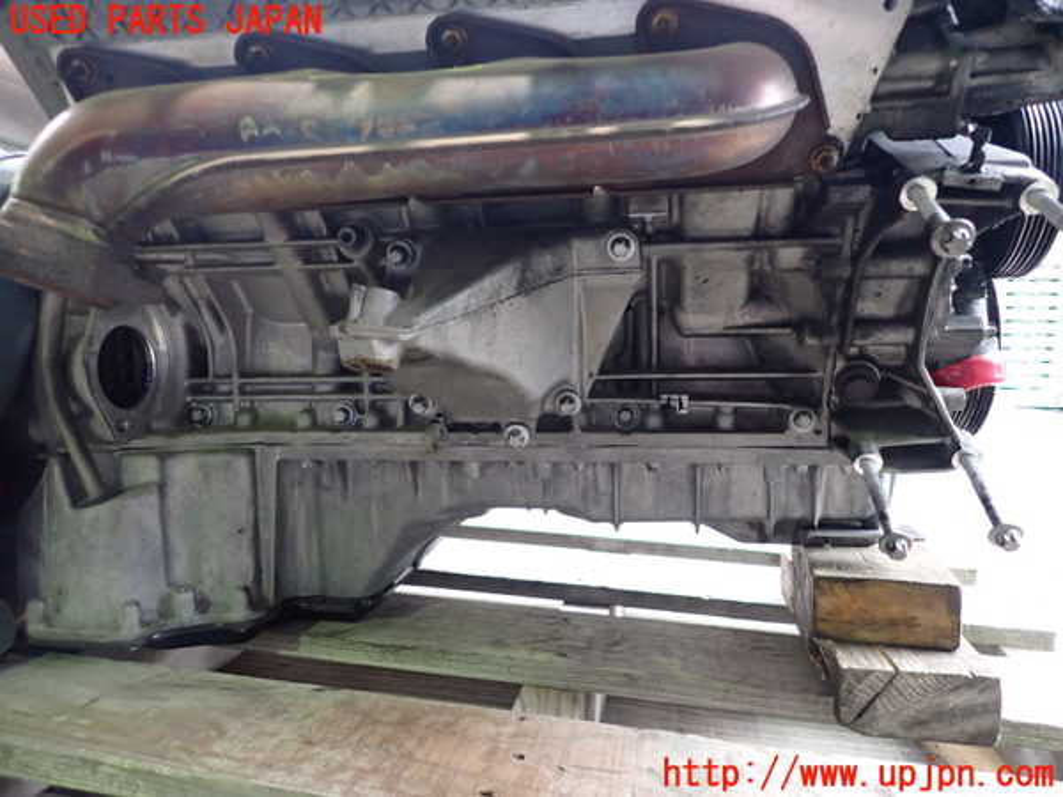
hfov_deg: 69.4
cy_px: 398
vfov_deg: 54.9
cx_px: 532
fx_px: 768
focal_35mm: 25
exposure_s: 1/30
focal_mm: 4.5
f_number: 2
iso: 640
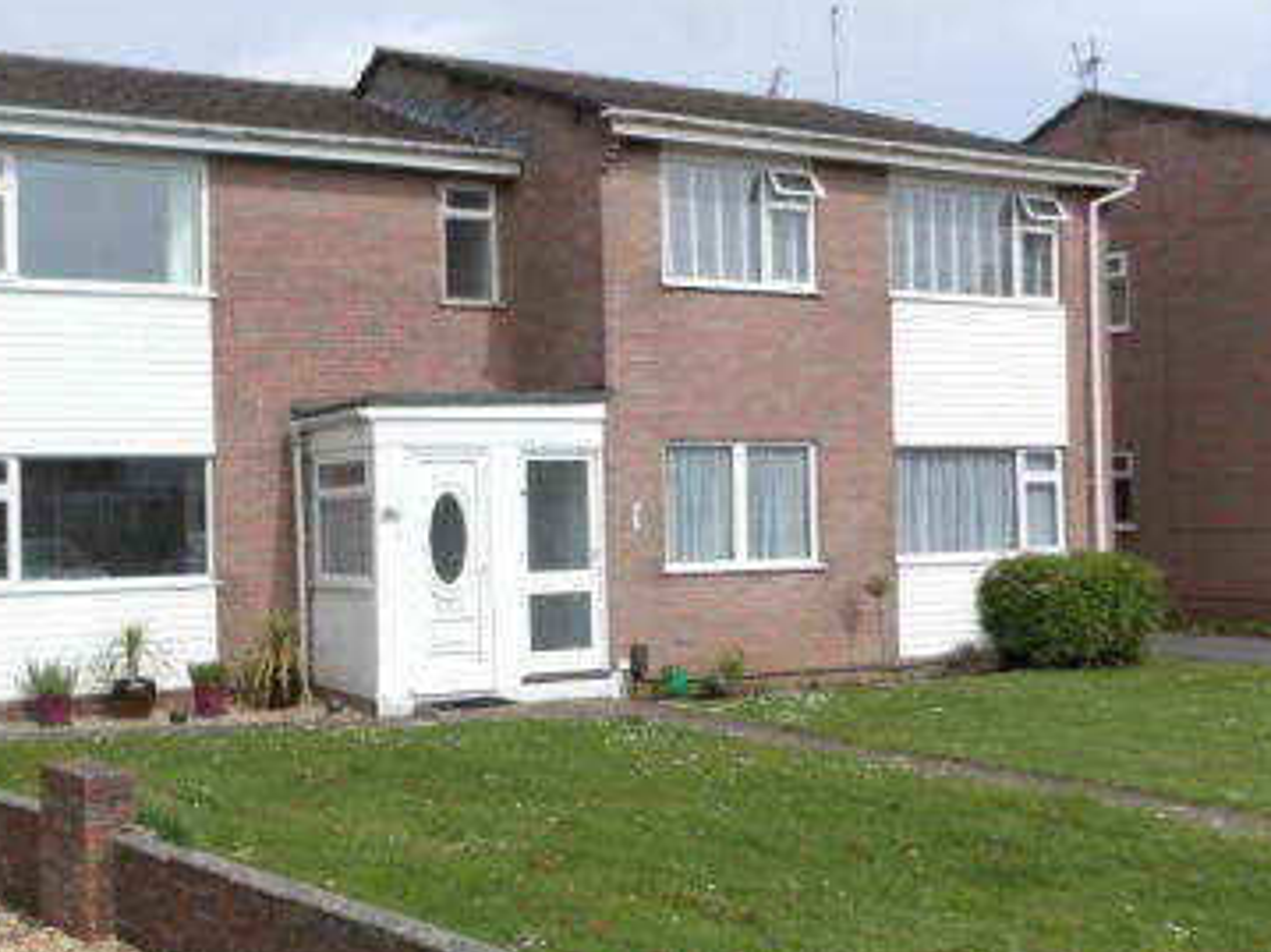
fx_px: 1431
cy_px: 504
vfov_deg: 36.8
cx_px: 303
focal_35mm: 39
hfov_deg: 46.0
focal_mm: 4.3
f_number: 2.9
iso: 100
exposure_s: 1/1429
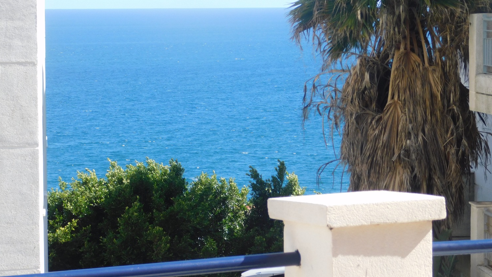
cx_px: 245
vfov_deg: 8.3
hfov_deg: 14.6
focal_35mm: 147
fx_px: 1918
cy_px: 138
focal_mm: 23.7
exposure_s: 1/320
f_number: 5
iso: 125
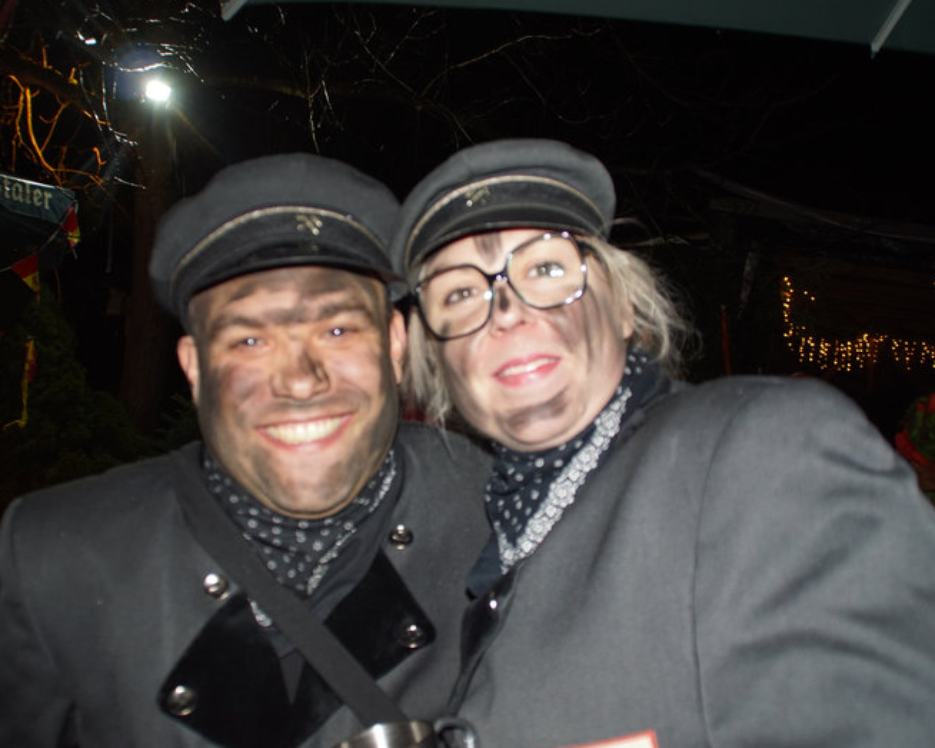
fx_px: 858
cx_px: 486
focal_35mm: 31
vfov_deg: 47.1
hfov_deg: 57.2
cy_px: 377
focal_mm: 18
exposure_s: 1/60
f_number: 3.5
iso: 640
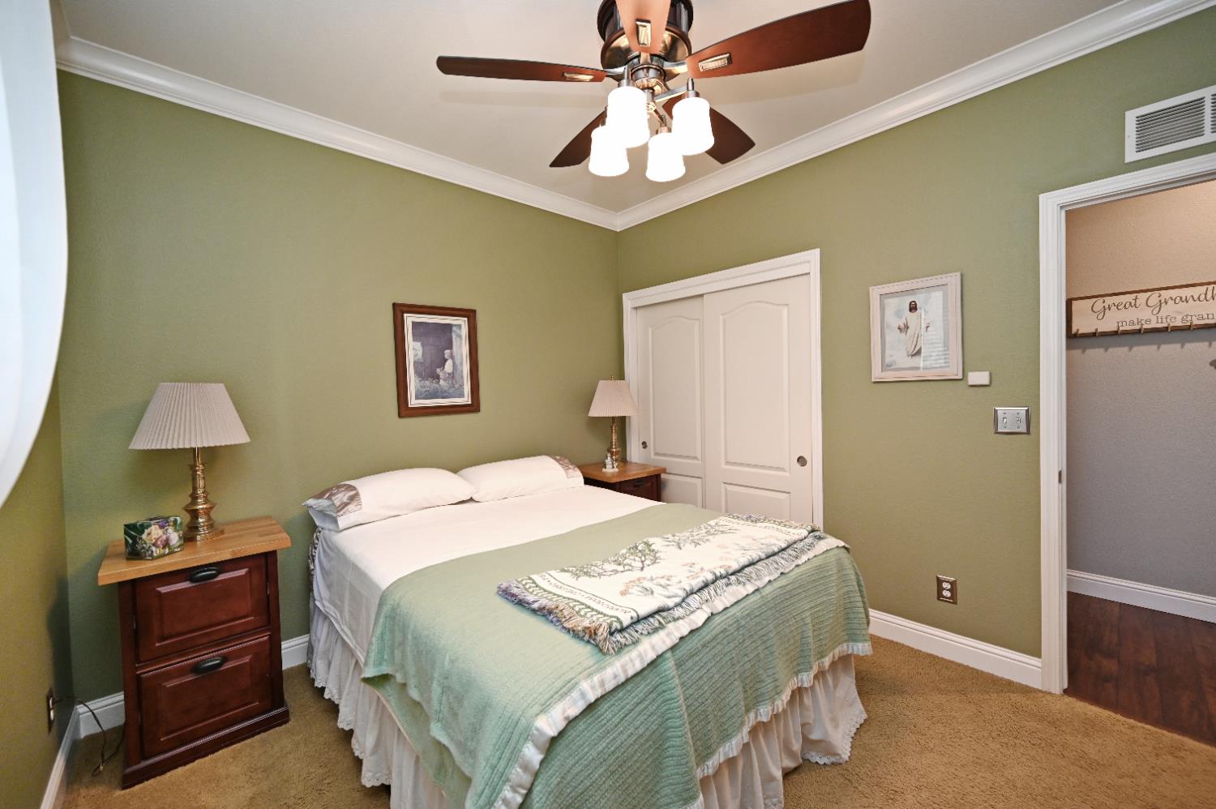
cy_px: 404
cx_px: 608
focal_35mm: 14
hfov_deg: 104.3
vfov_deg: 81.1
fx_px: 473
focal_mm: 14
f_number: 4
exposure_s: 1/60
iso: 900
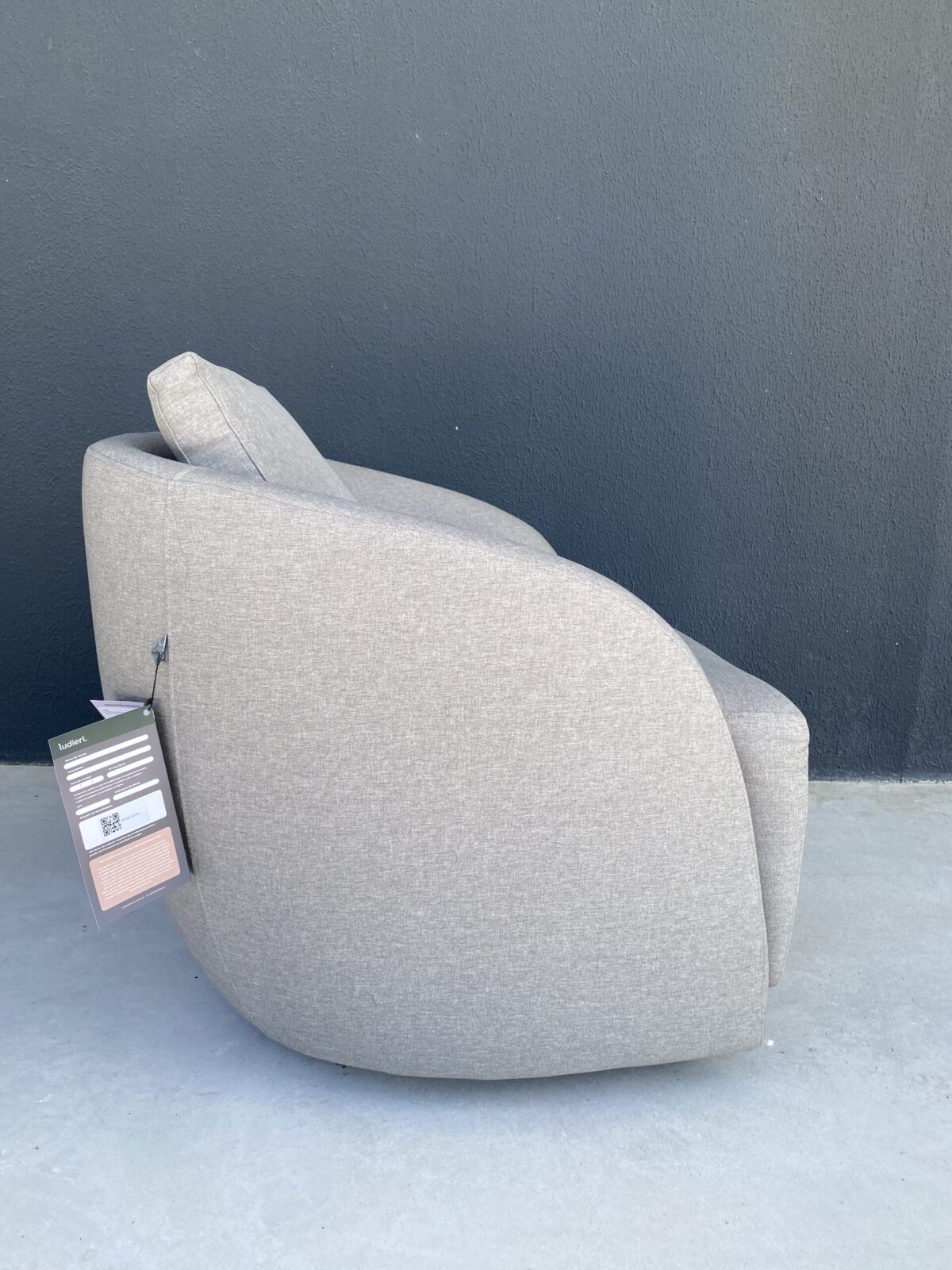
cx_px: 476
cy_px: 635
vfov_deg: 67.3
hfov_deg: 53.1
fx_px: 953
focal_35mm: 26
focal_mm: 4.25
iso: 32
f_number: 1.8
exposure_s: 1/389
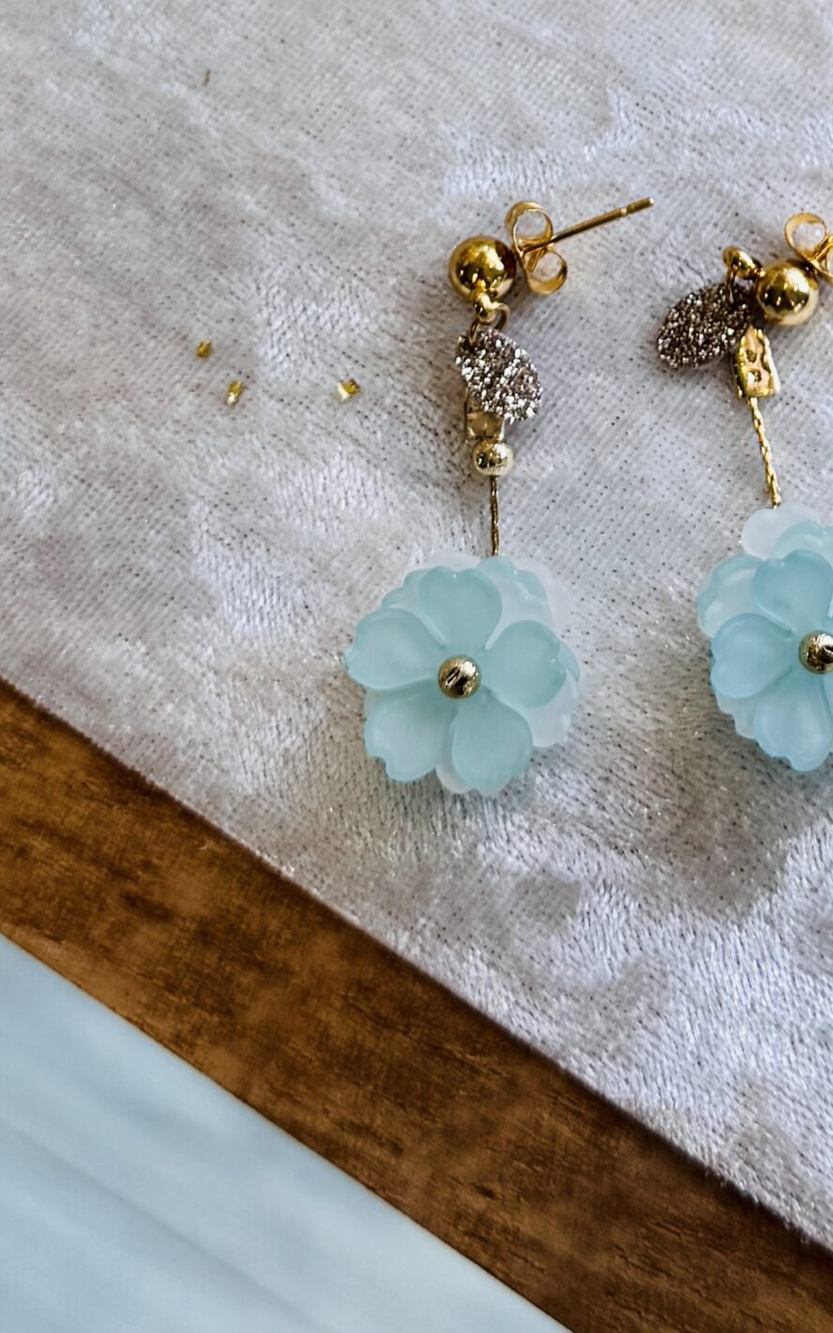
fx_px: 1671
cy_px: 372
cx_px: 782
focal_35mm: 46
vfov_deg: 42.5
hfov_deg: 26.8
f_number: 1.78
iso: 64
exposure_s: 1/198
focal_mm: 6.76
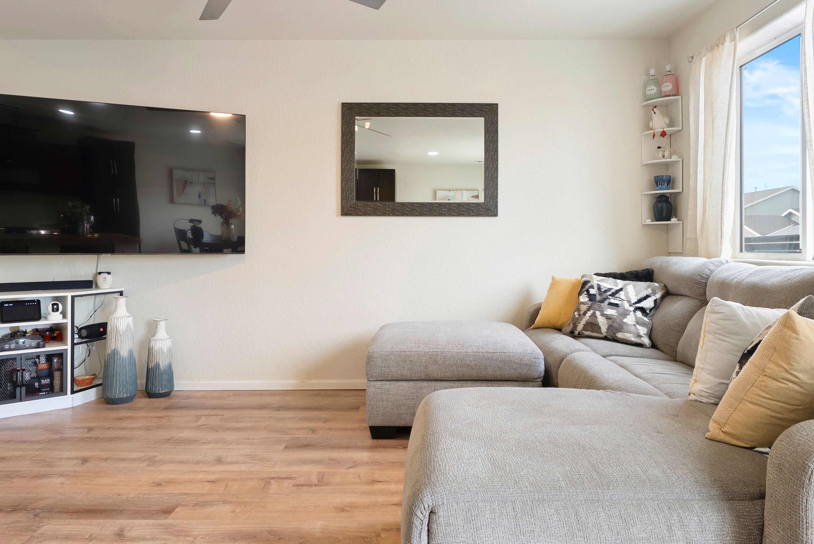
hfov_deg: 73.7
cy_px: 252
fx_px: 543
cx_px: 413
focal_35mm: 24
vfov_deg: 53.1
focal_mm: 17
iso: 640
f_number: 8
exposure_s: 1/3
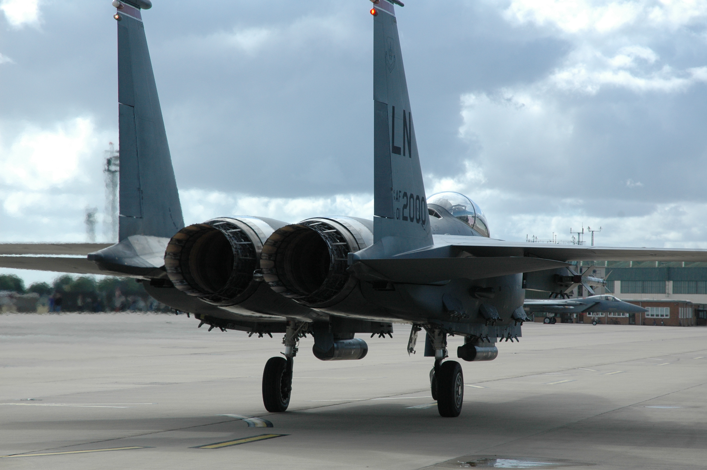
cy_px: 235
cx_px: 354
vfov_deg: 13.0
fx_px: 2060
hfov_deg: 19.5
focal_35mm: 105
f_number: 8
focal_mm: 70
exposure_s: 1/1000
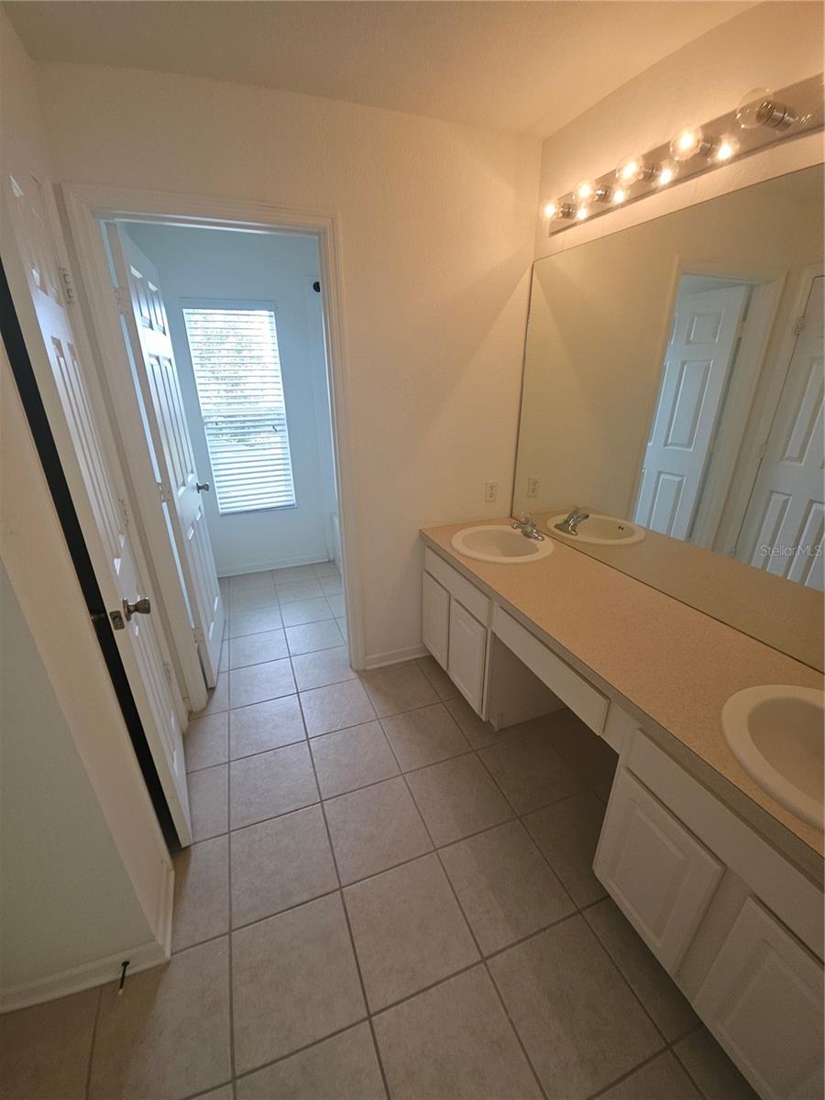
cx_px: 412
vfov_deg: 106.2
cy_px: 550
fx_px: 413
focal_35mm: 13
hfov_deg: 89.9
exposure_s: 1/60
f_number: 2.2
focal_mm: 1.7
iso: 40
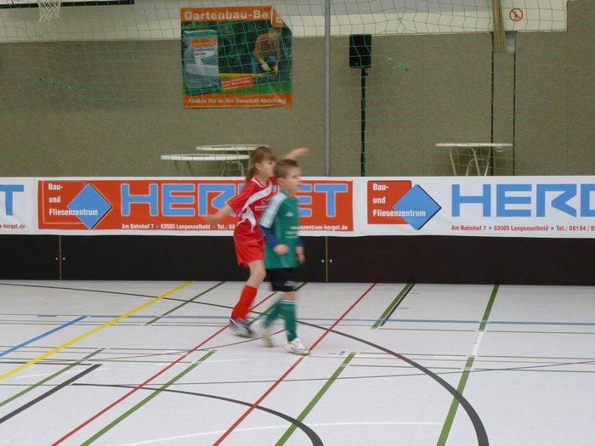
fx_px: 1530
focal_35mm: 89
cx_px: 298
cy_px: 223
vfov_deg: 16.6
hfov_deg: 22.0
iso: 400
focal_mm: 16
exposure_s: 1/30
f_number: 4.9
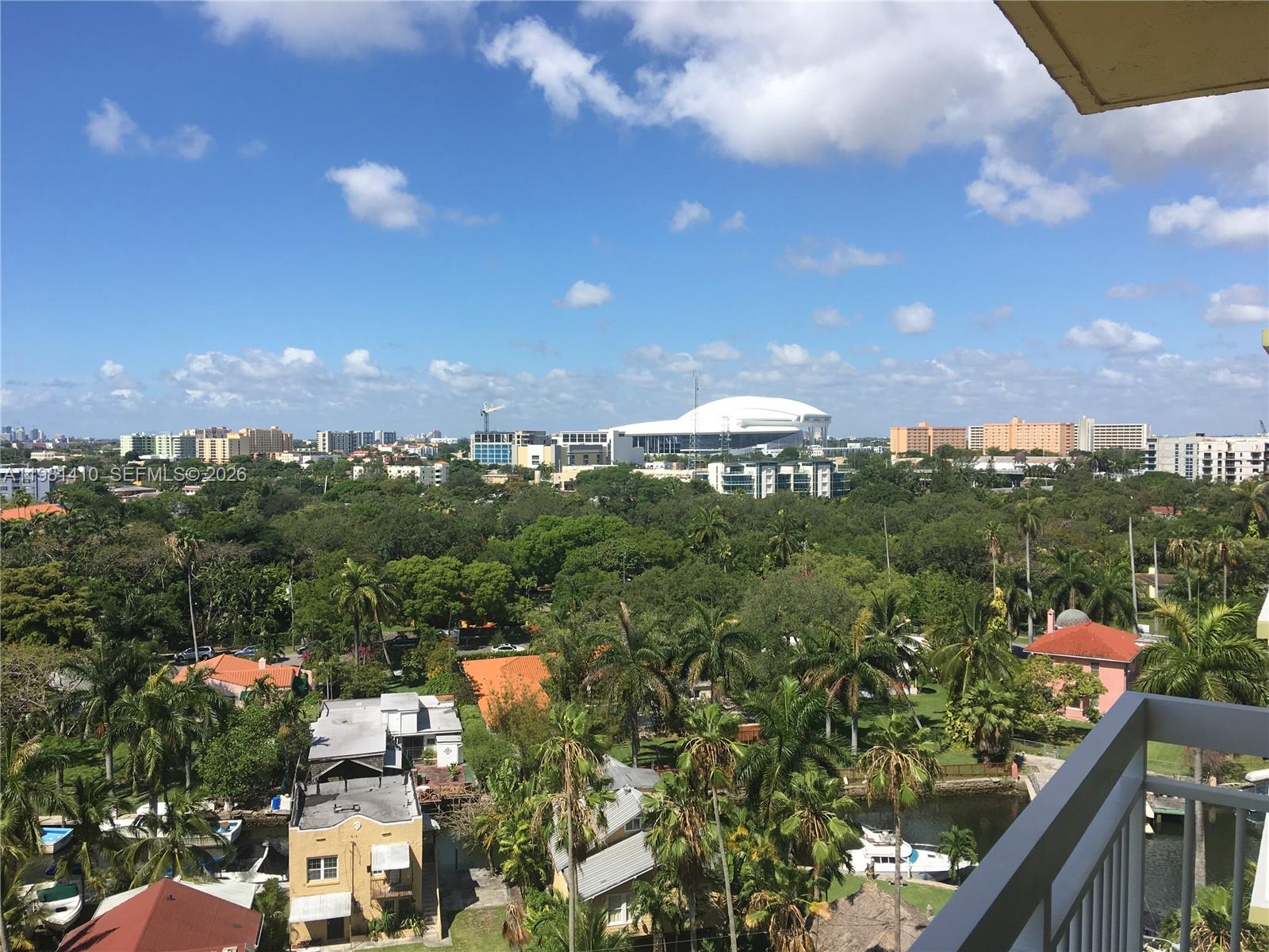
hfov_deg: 61.7
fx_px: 1063
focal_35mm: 29
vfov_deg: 48.2
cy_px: 476
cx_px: 634
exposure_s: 1/1570
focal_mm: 4.15
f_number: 2.2
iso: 25
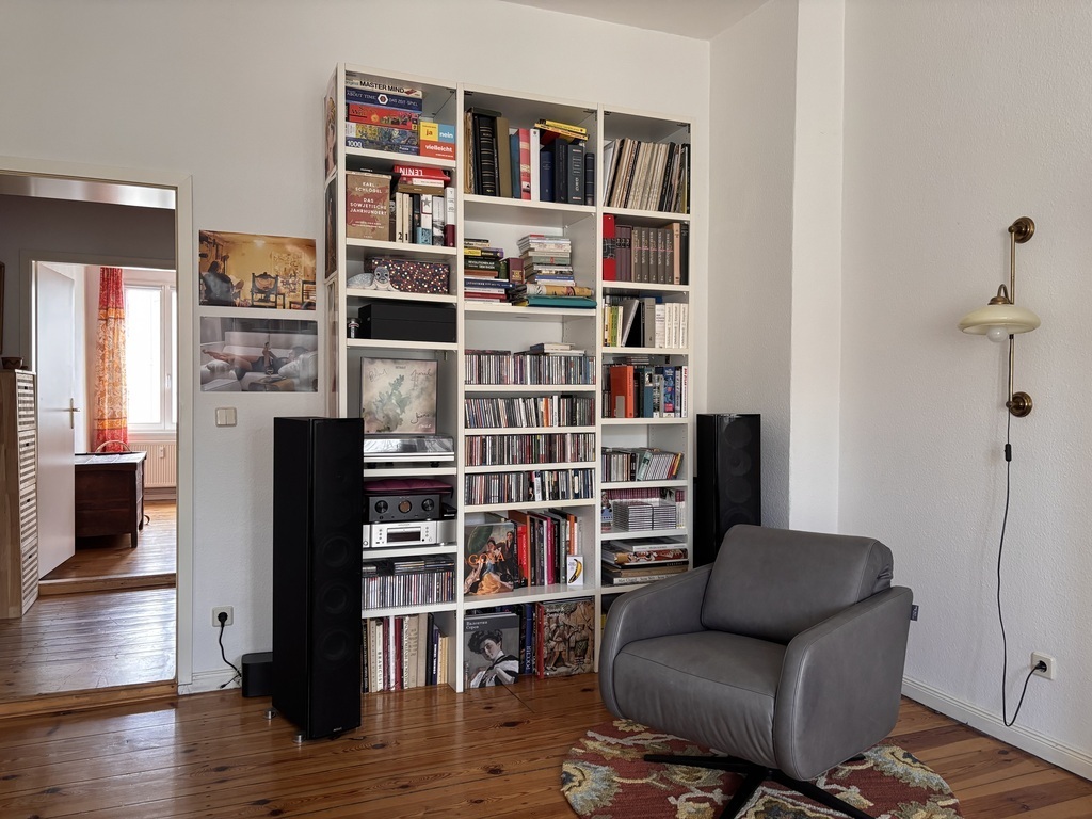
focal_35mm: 26
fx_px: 820
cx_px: 546
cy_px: 410
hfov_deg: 67.3
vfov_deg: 53.1
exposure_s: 1/60
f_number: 1.6
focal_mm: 5.96
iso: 200
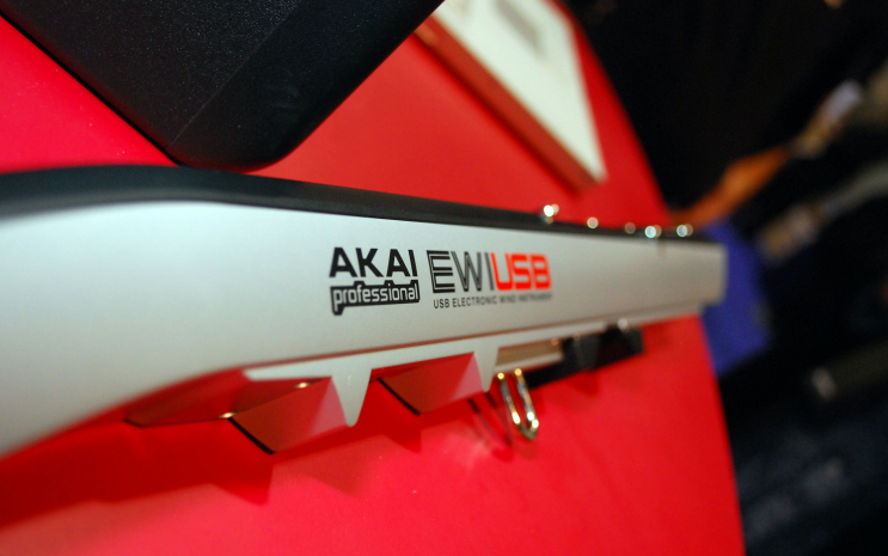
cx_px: 444
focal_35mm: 40
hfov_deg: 49.3
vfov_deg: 32.0
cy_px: 270
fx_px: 968
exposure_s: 1/125
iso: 800
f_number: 4.5
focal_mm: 26
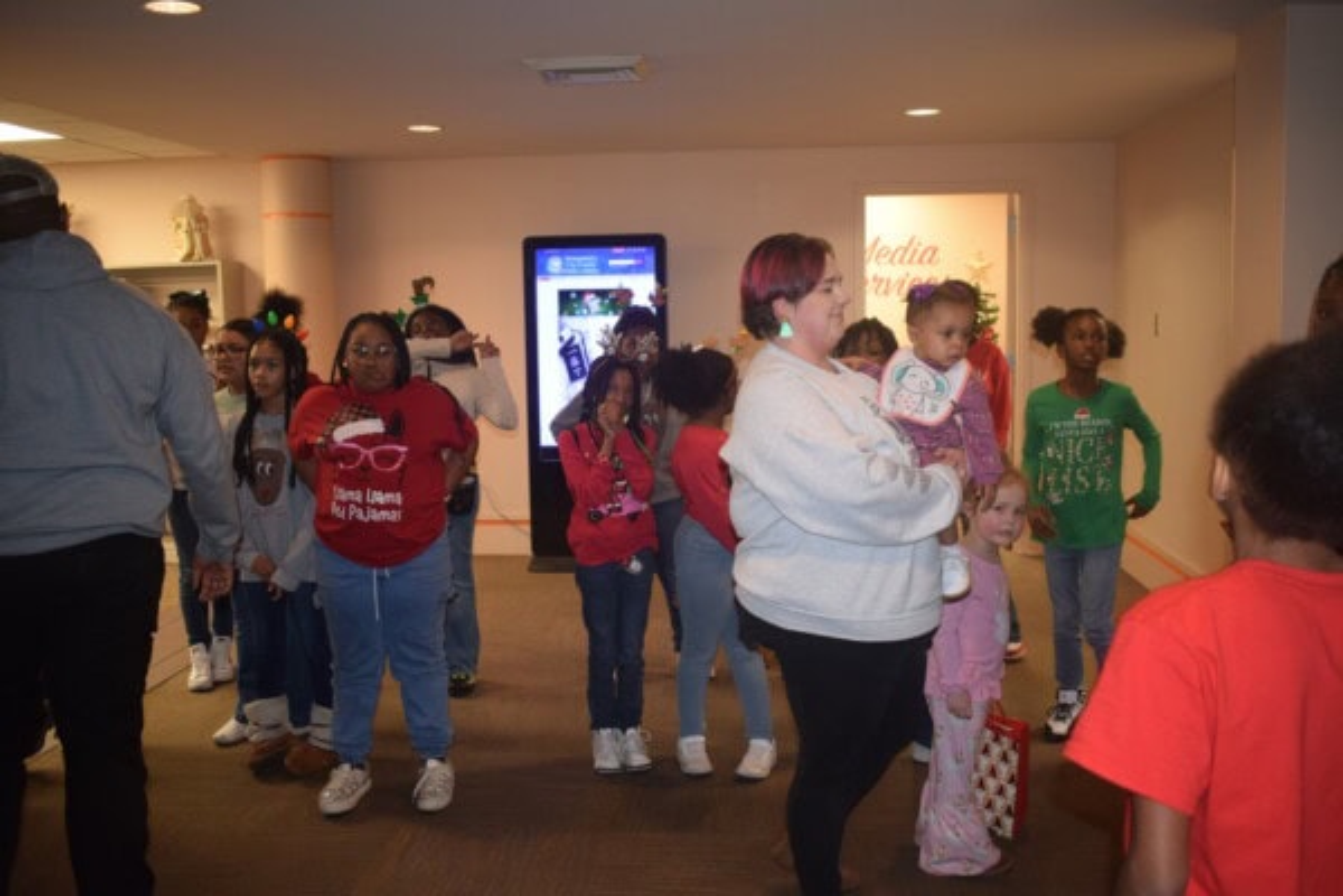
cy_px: 448
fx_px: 1231
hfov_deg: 57.2
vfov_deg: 40.0
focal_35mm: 33
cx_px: 672
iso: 900
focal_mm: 22
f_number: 3.8
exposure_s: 1/60
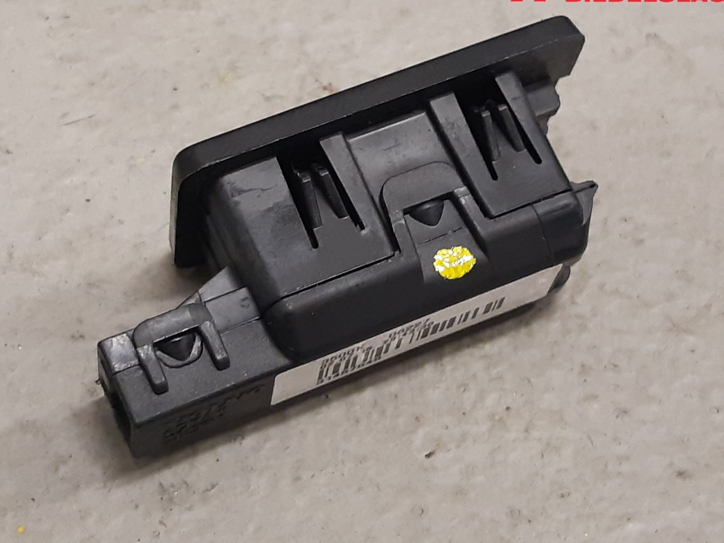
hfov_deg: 59.9
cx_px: 343
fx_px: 627
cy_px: 246
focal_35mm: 30
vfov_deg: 46.7
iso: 200
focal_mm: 3.93
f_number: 1.7
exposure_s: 1/50
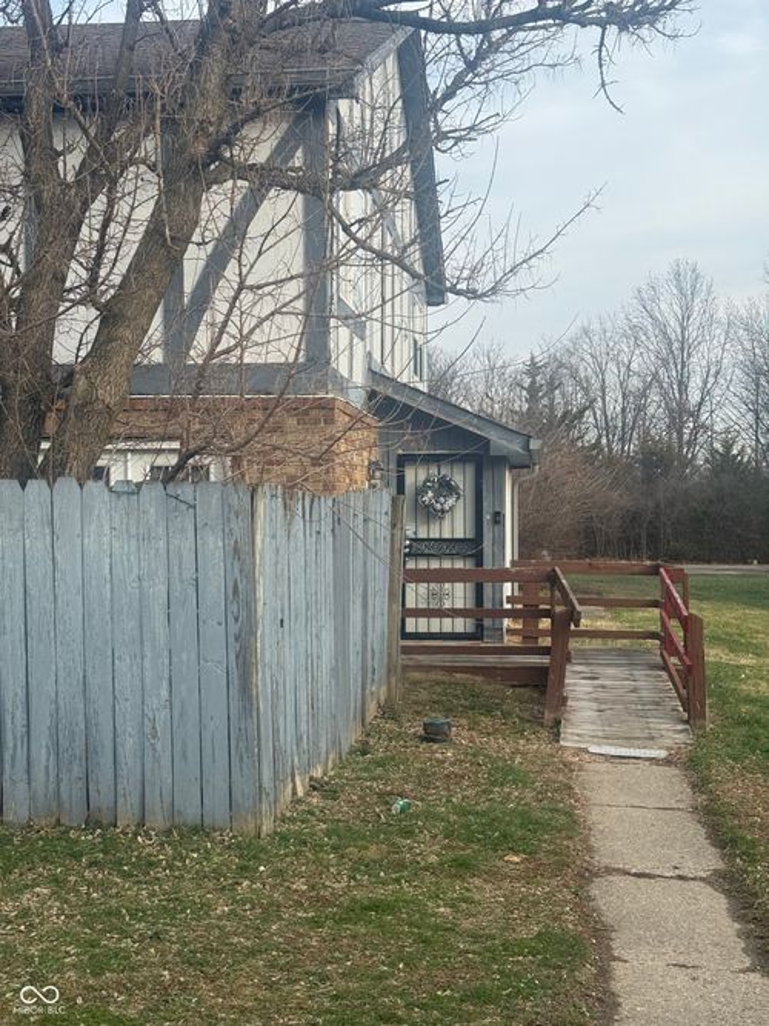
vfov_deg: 39.7
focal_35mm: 48
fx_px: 1422
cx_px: 384
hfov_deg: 30.3
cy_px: 513
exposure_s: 1/1608
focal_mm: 6.76
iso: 64
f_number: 1.78
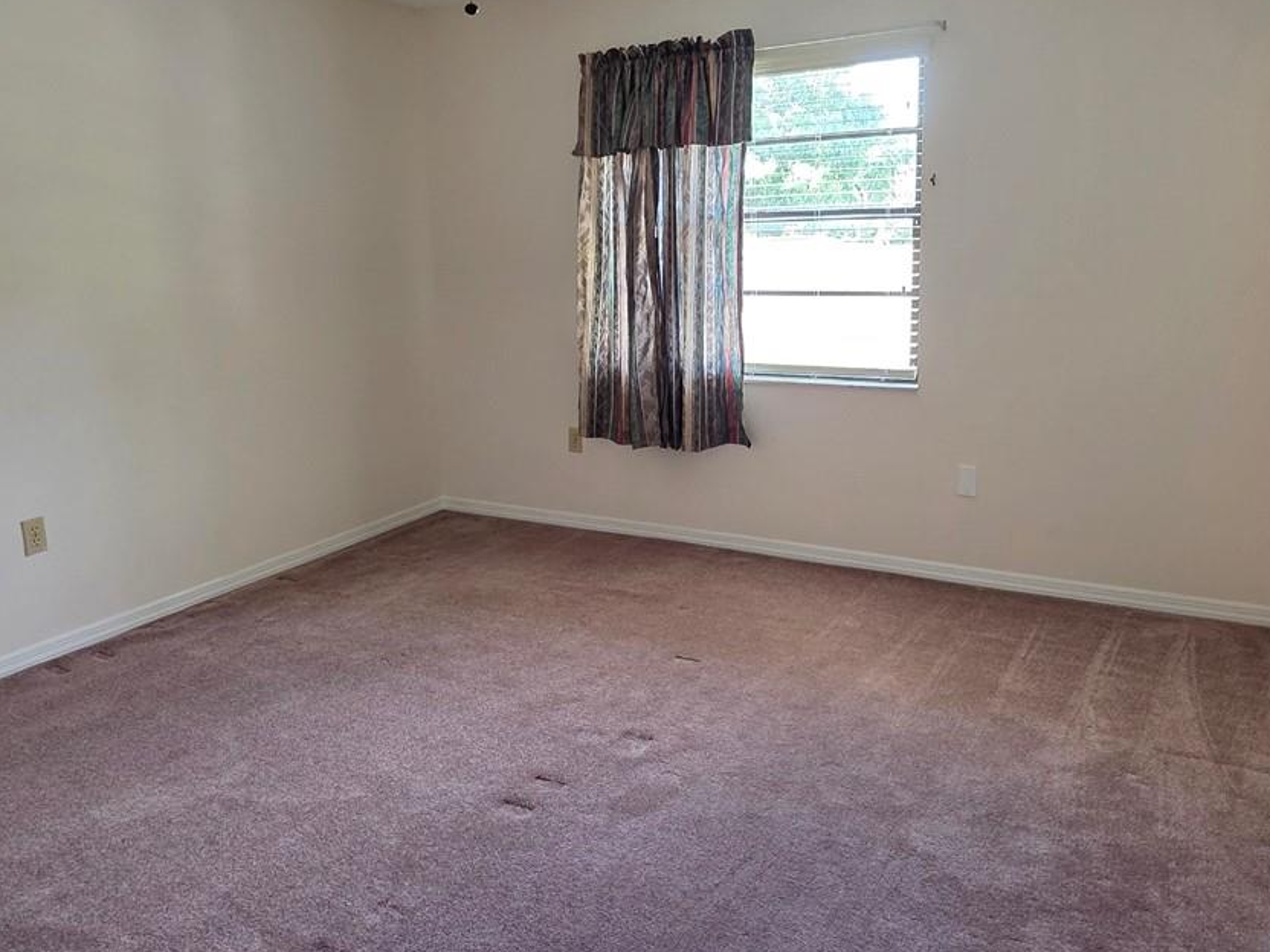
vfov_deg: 54.5
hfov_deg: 69.4
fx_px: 917
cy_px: 384
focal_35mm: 25
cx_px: 621
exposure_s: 1/60
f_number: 1.9
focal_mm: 2.2
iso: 320
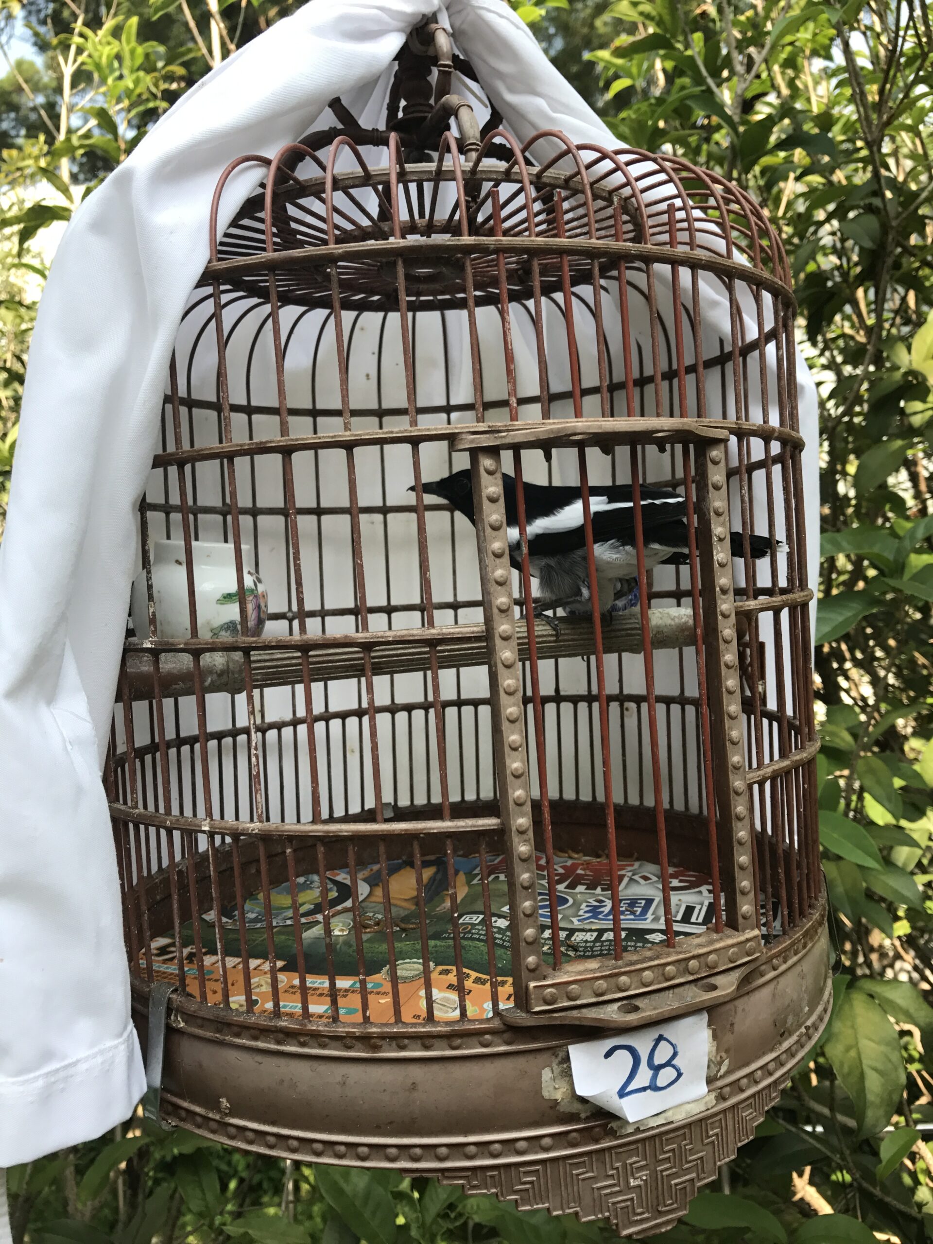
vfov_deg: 63.4
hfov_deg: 49.7
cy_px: 622
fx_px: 1006
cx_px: 466
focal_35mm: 28
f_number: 1.8
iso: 20
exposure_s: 1/427
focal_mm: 3.99
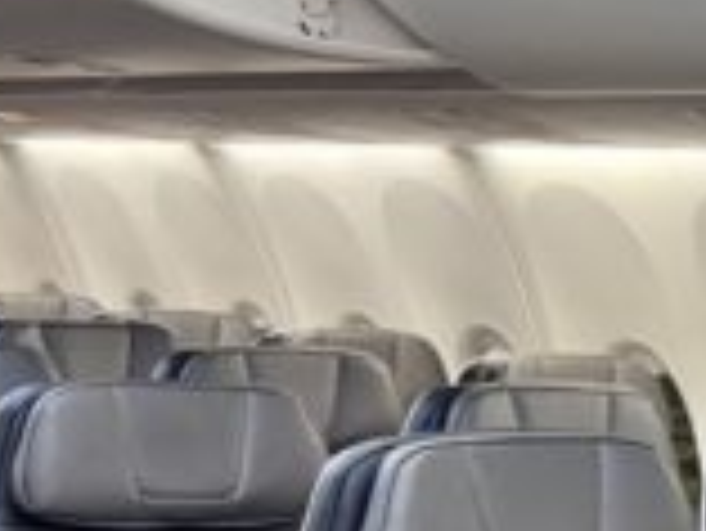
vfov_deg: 13.8
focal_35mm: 106
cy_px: 504
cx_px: 1372
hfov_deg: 15.3
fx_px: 2164
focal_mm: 5.7
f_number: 1.5
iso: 200
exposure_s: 1/59
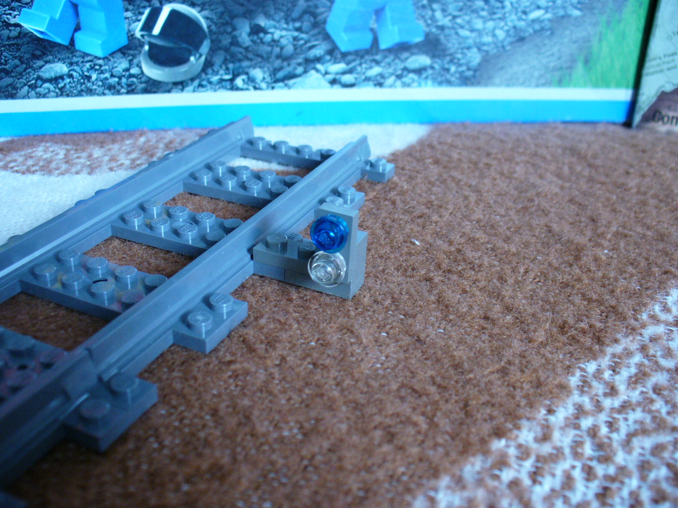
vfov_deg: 38.7
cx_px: 339
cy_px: 254
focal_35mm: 37
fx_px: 725
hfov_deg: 50.1
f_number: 2.8
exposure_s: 1/8
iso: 200
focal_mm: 6.1
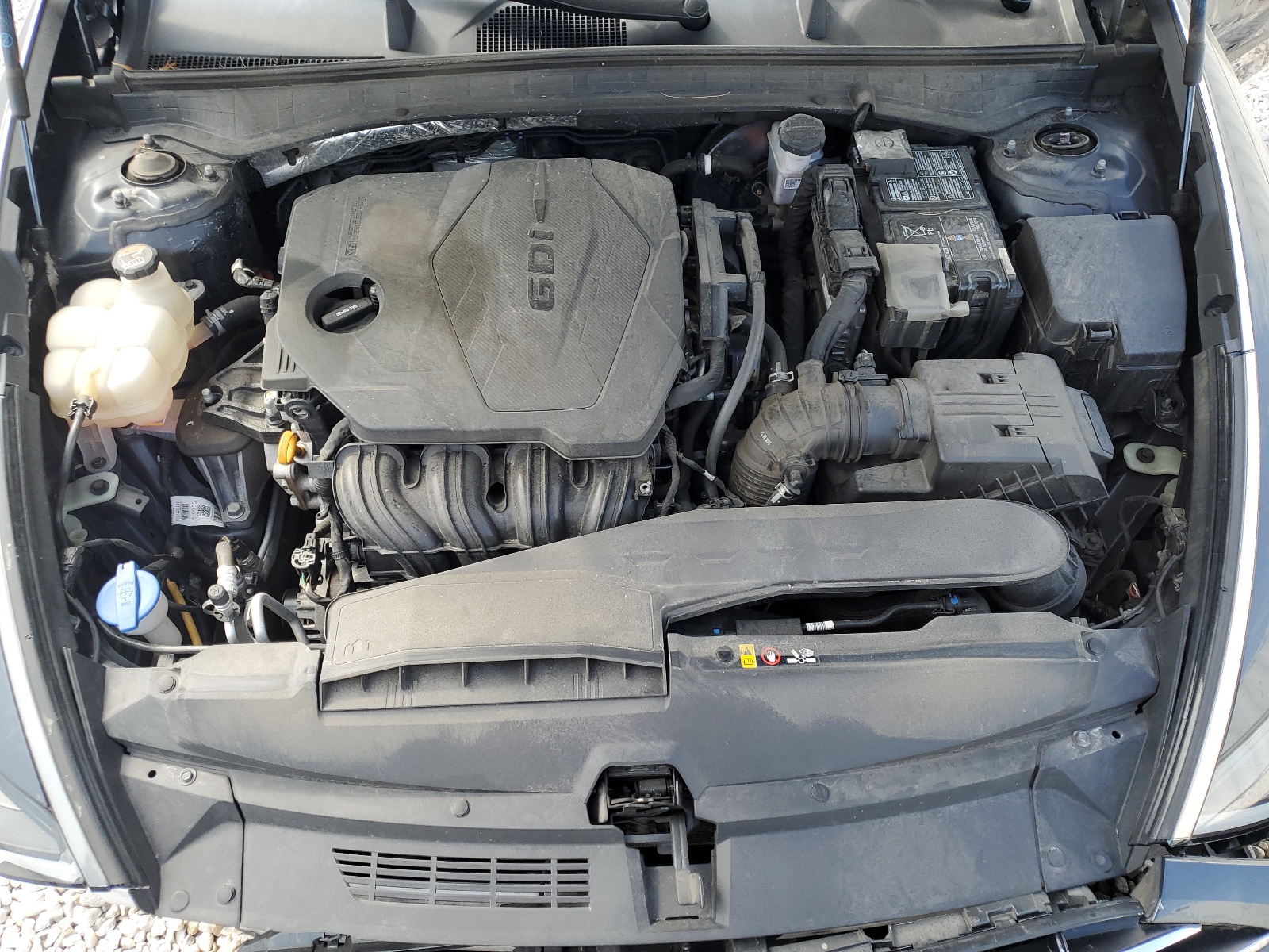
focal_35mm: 26
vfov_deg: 53.1
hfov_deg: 67.3
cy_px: 476
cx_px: 634
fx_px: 953
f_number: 1.5
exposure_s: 1/370
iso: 50
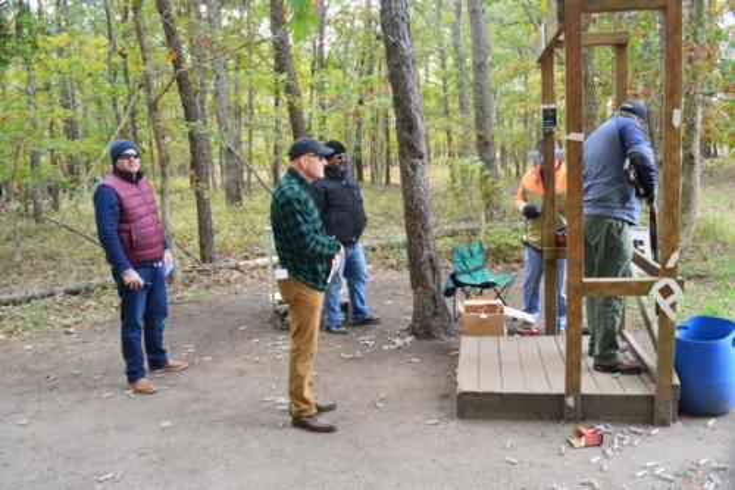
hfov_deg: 67.4
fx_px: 551
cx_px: 368
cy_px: 245
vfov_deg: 47.9
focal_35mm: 27
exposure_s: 1/60
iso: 800
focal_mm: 18
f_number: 6.3
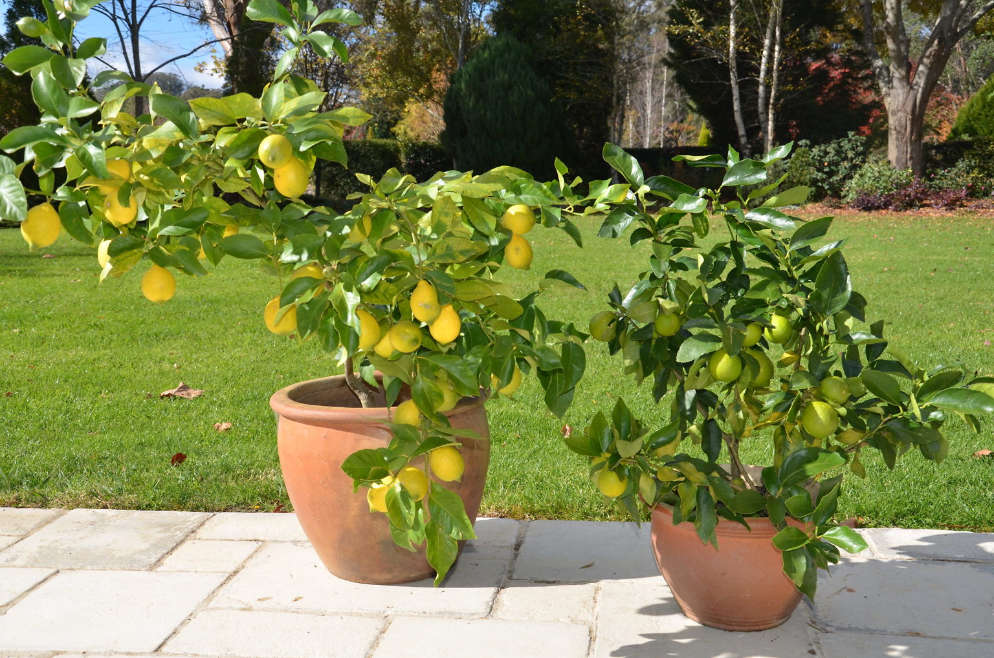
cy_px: 329
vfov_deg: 34.1
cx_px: 497
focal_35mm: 39
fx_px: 1075
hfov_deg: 49.6
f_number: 7.1
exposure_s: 1/250
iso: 100
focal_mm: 26
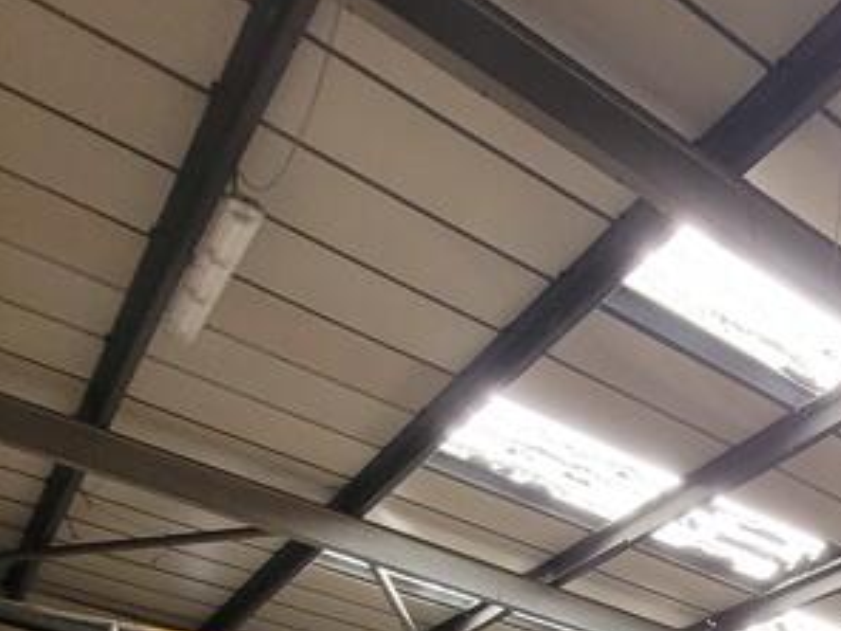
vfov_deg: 25.2
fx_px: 1093
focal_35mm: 45
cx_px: 997
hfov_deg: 34.2
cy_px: 924
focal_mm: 1.74
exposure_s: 1/50
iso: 200
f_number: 2.2
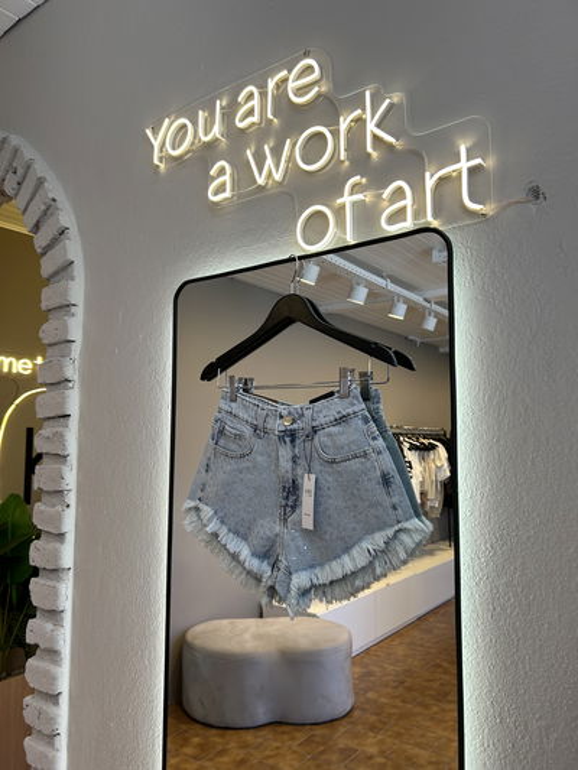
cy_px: 385
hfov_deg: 53.1
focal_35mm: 26
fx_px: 579
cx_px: 289
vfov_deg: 67.3
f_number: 1.5
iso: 32
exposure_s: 1/100
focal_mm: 5.7
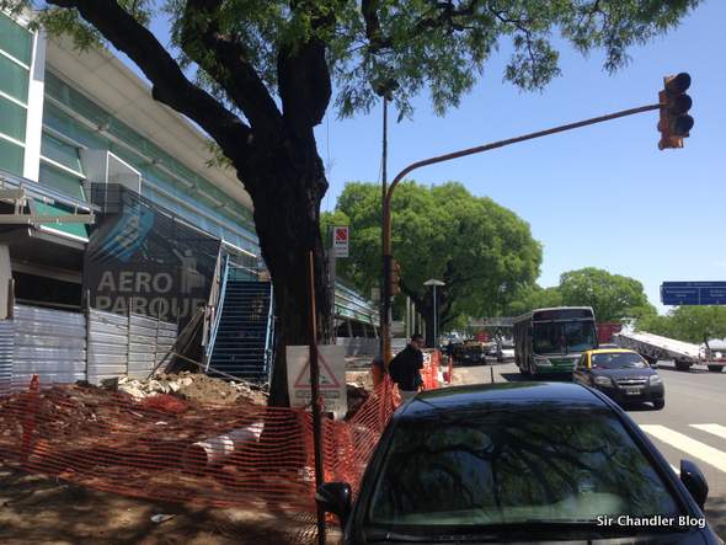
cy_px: 272
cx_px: 363
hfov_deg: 55.3
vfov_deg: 43.0
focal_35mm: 33
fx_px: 692
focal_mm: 4.12
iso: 50
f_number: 2.4
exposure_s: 1/903
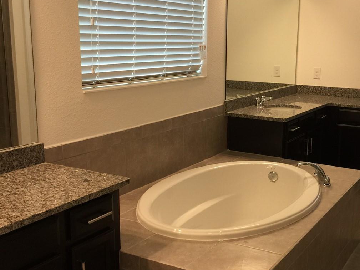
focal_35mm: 46
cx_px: 245
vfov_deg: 31.5
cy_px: 141
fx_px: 478
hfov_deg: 40.6
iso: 40
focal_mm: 4.15
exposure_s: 1/30
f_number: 2.2
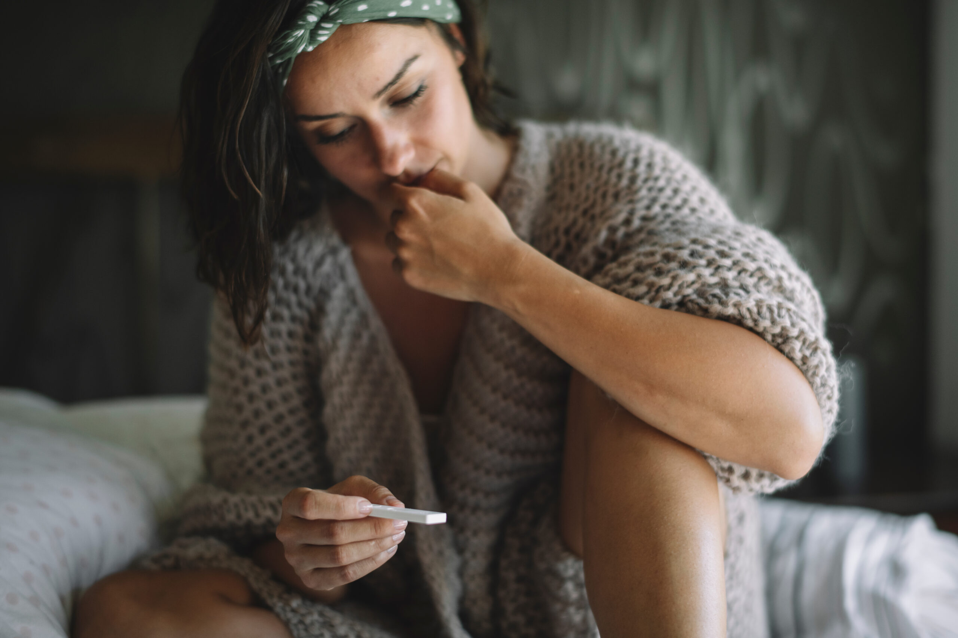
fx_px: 1543
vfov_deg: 23.4
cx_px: 479
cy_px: 319
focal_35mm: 58
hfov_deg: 34.5
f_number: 2
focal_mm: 58
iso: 400
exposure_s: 1/800
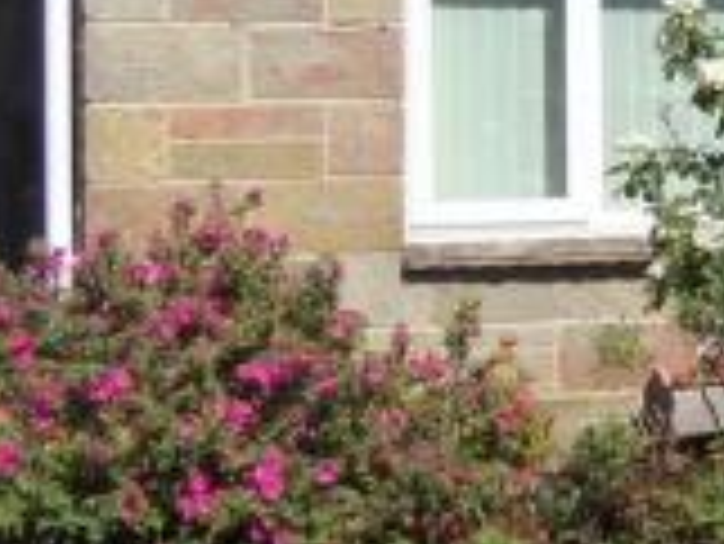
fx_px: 1821
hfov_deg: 18.6
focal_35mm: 87
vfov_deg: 16.3
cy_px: -119
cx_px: 1216
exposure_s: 1/1000
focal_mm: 3.9
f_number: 3.2
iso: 80
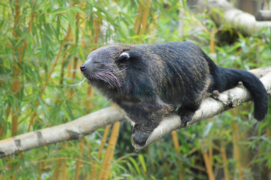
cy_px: 90
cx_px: 136
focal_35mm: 165
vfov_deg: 8.3
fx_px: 1241
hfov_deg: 12.5
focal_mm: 110
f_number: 4
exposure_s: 1/4000
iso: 6400
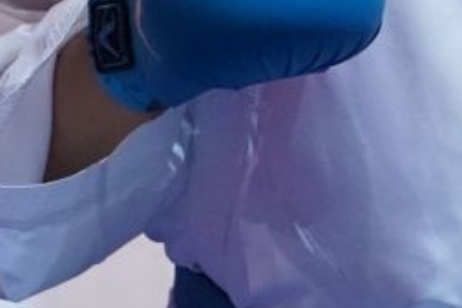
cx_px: 836
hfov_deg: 1.5
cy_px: -346
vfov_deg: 1.0
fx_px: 17540
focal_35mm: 1366
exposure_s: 1/1000
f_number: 2.8
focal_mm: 192
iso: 4000
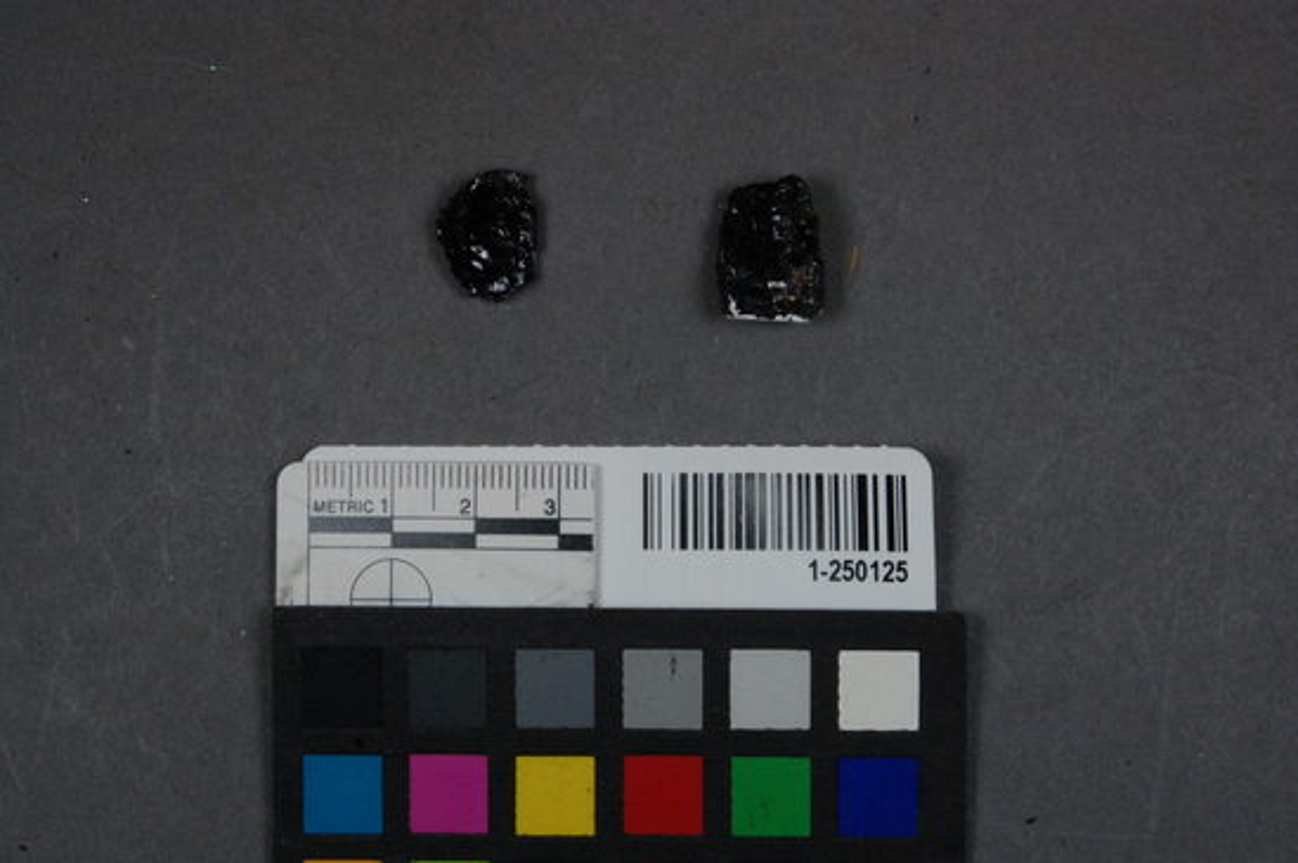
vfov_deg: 16.5
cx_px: 649
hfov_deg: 24.6
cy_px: 432
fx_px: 2972
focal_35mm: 82
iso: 1600
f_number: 25
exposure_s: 1/80
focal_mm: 55
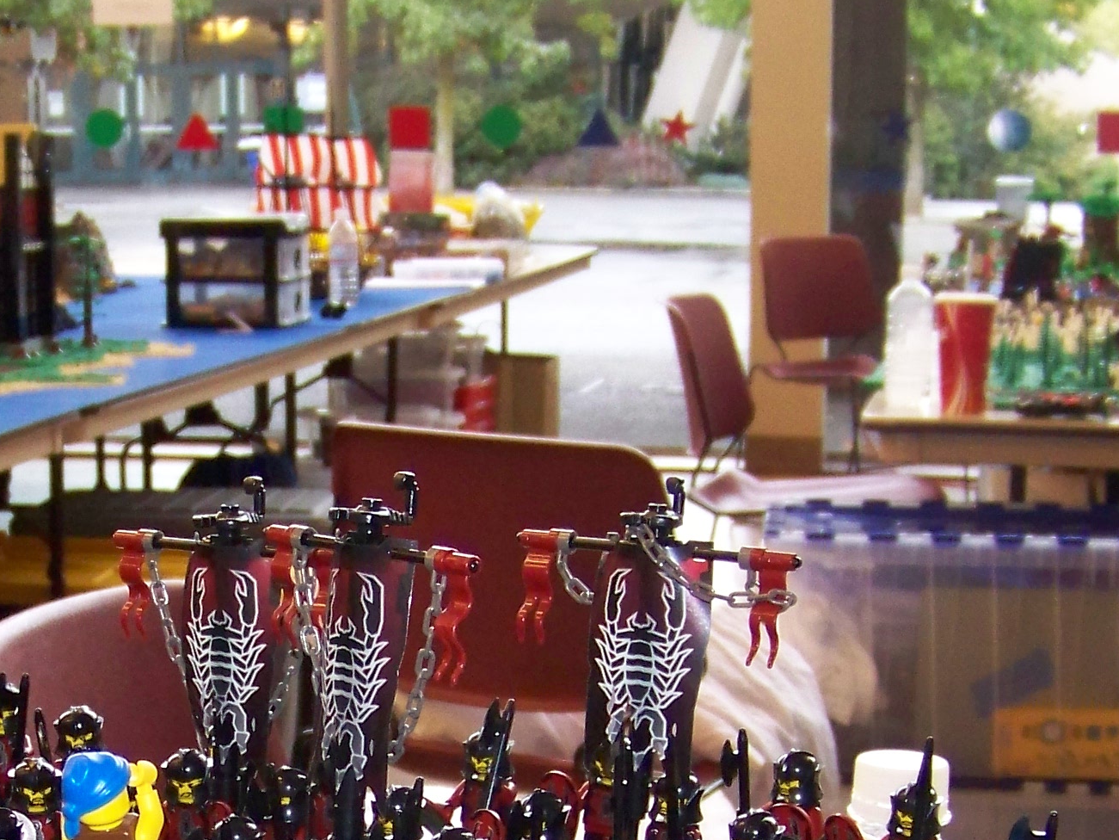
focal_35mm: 85
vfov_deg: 17.0
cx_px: 260
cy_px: 809
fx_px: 2748
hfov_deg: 22.8
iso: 200
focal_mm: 5.85
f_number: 2.8
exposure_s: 1/30
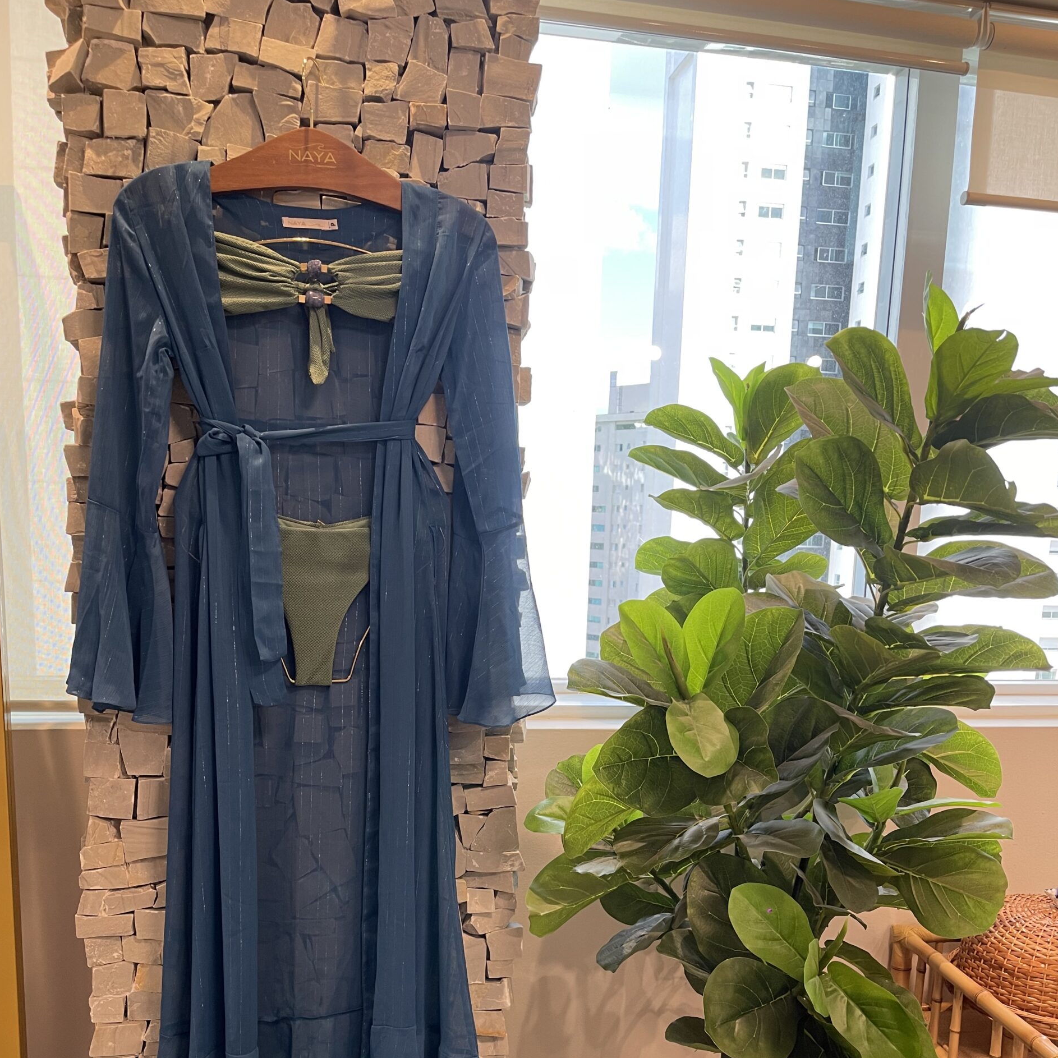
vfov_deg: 53.0
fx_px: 1037
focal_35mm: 30
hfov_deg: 54.0
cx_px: 523
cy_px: 705
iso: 80
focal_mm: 5.1
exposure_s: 1/60
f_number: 1.6
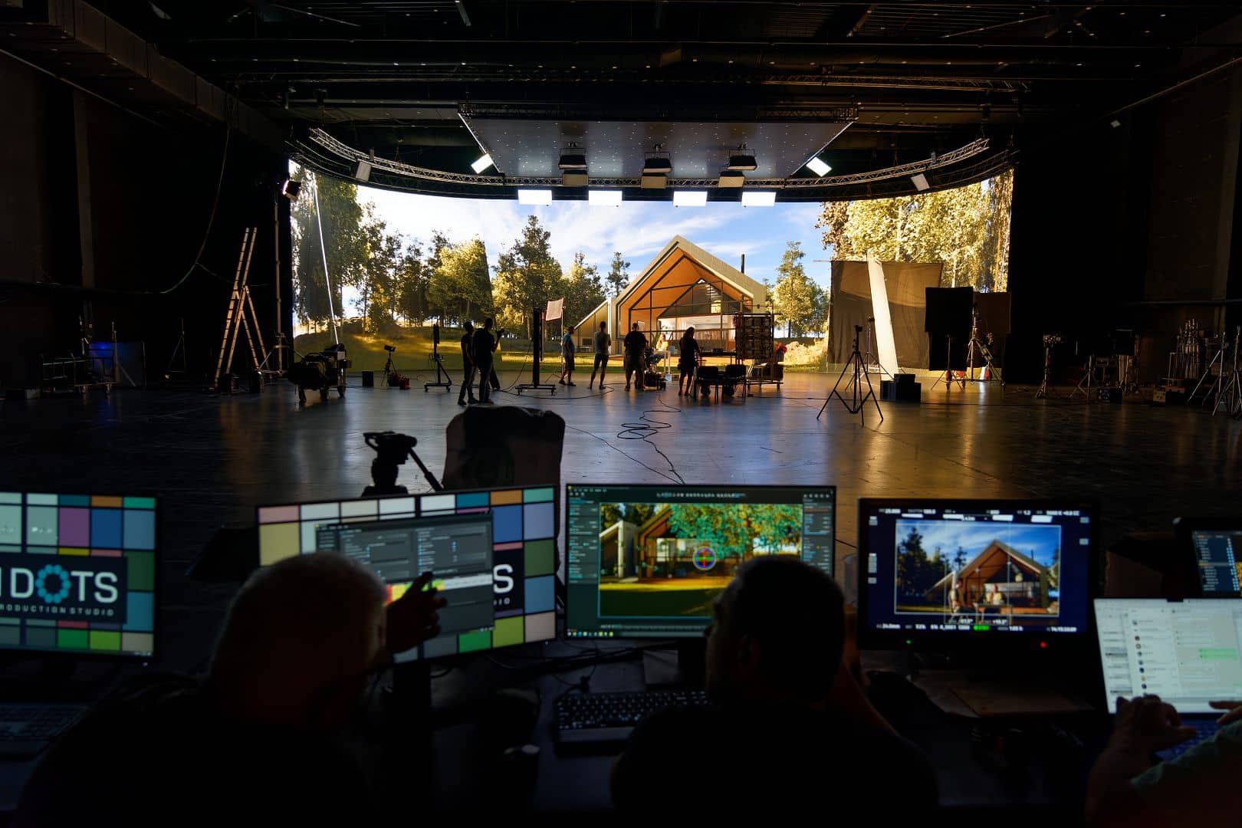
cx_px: 621
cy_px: 414
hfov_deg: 73.7
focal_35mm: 24
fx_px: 828
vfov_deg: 53.1
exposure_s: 1/60
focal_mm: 24
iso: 640
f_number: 4
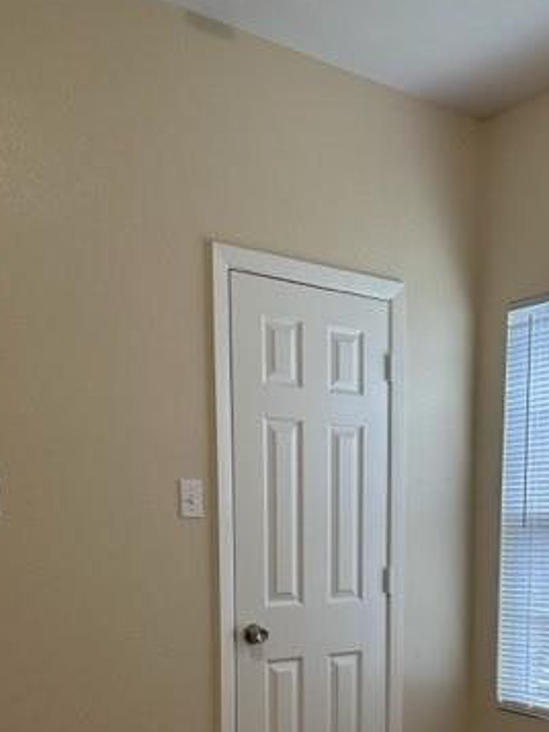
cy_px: 609
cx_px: 404
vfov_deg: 41.5
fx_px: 909
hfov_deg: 33.0
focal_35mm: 43
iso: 160
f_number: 1.78
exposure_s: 1/60
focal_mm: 6.86
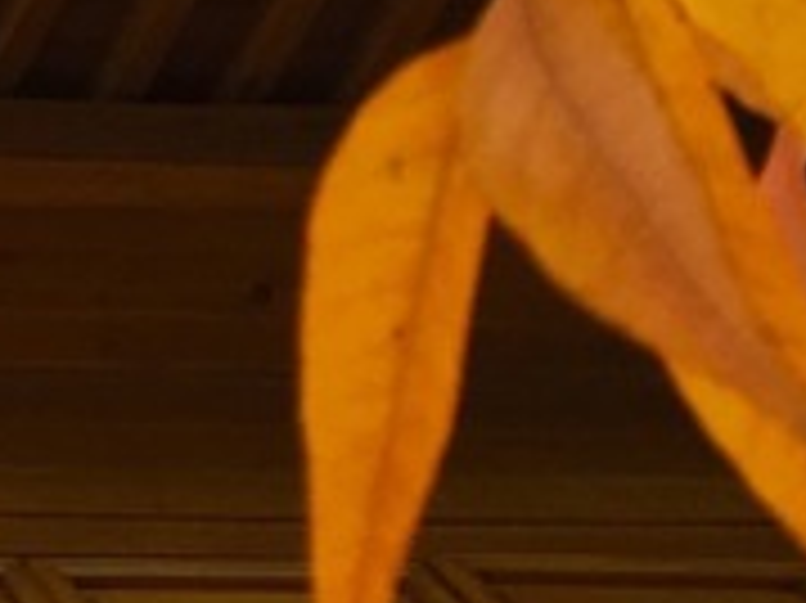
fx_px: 3769
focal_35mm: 162
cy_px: -806
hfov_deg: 10.3
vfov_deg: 8.4
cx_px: -1229
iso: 32
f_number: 2.2
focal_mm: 4.15
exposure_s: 1/494
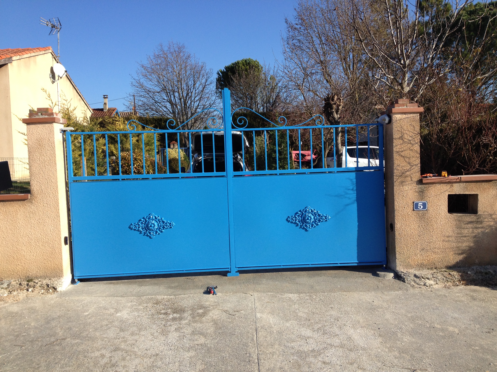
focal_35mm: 35
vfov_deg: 40.7
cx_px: 248
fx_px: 503
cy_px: 186
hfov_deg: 52.6
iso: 50
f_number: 2.4
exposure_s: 1/1284
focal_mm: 4.28
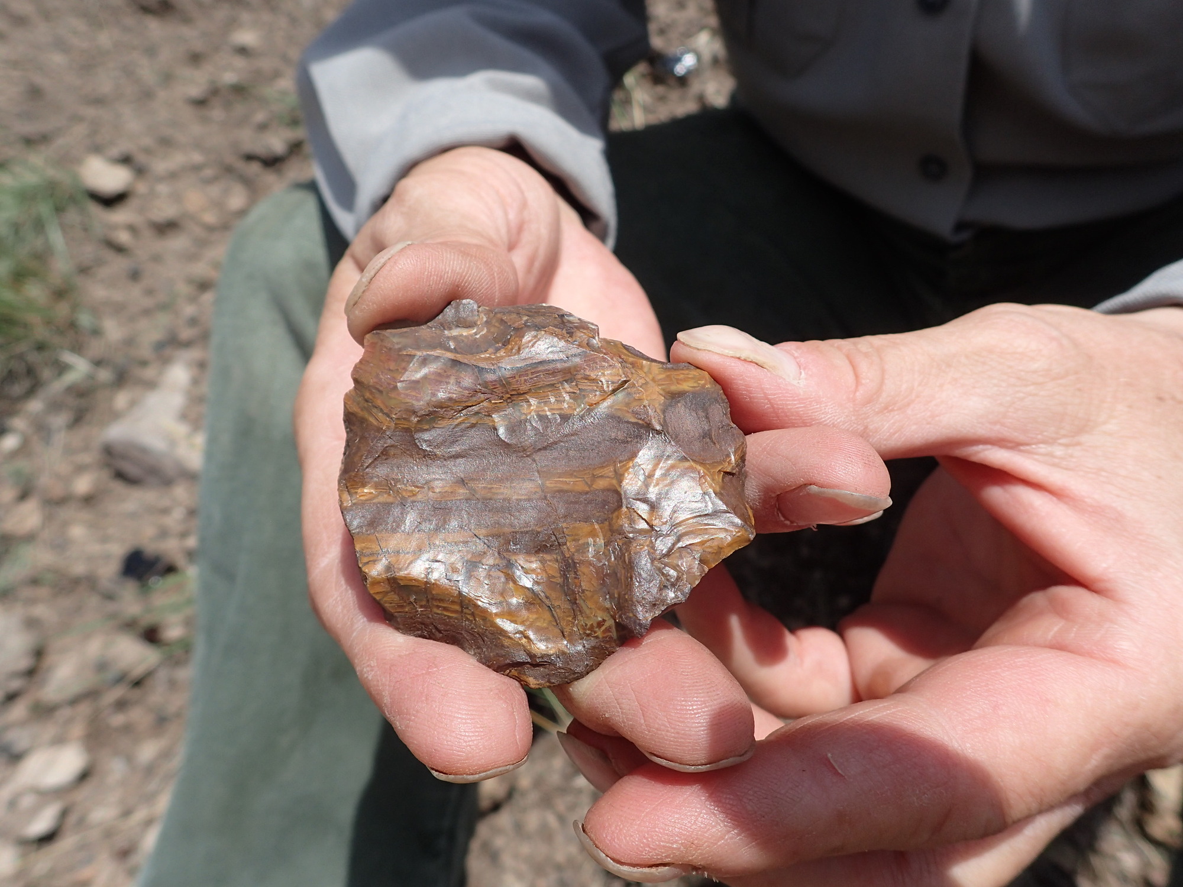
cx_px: 592
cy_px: 444
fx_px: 854
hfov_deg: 69.4
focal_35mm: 25
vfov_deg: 54.9
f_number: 8
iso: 100
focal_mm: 4.5
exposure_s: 1/200
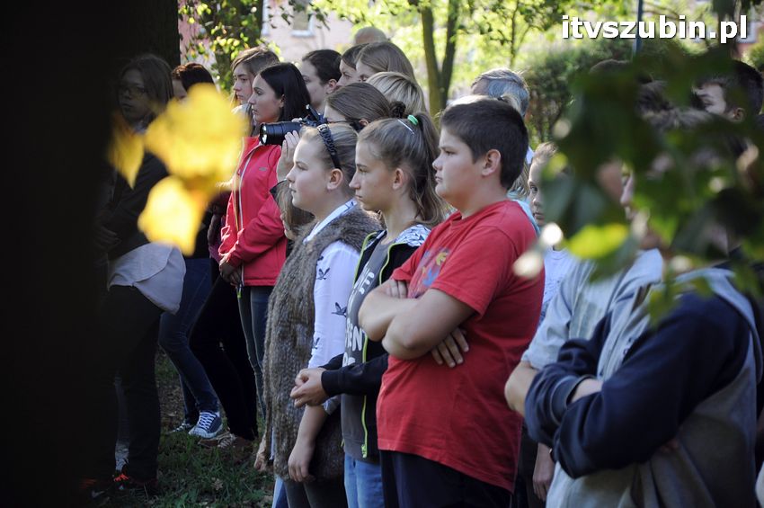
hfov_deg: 13.1
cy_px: 254
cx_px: 382
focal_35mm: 158
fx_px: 3339
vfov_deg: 8.7
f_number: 5.6
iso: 400
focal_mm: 105
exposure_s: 1/100
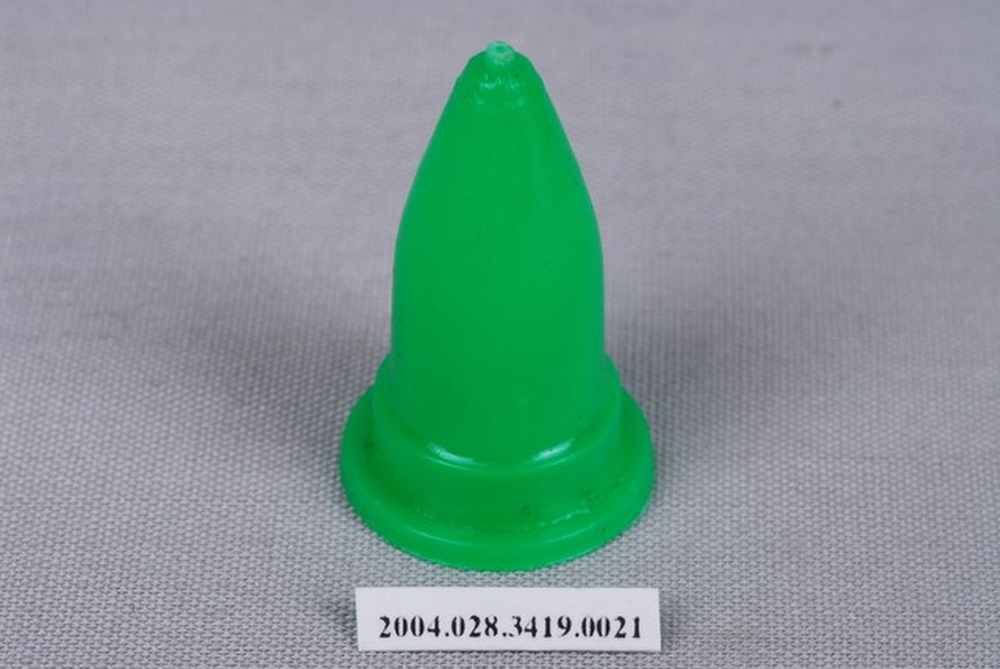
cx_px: 500
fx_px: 2502
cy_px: 334
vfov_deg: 15.2
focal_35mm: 90
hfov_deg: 22.6
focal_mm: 60
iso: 100
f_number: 32
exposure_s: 1/60
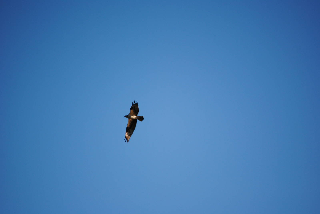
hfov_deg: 6.9
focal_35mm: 300
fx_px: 2670
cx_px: 160
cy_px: 107
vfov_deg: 4.6
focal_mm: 200
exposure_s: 1/1000
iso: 200
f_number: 5.6
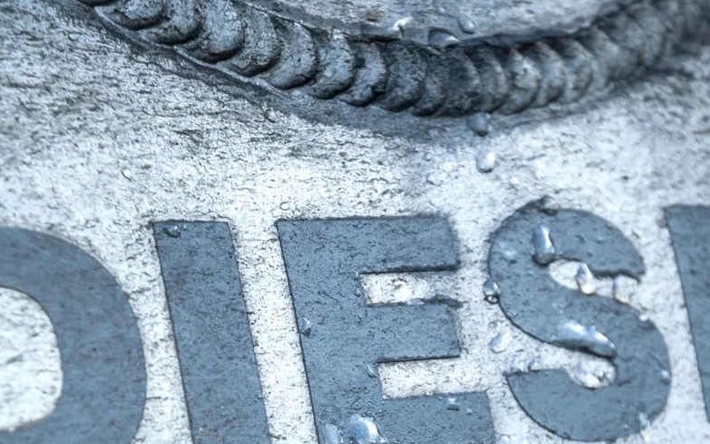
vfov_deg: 13.2
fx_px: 1876
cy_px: 511
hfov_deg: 21.4
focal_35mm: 97
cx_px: 381
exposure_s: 1/80
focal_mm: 35
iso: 500
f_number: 7.1
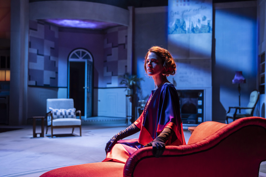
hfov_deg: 46.4
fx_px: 310
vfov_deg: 31.9
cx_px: 133
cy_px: 88
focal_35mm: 42
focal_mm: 42
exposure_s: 1/60
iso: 2000
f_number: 2.8
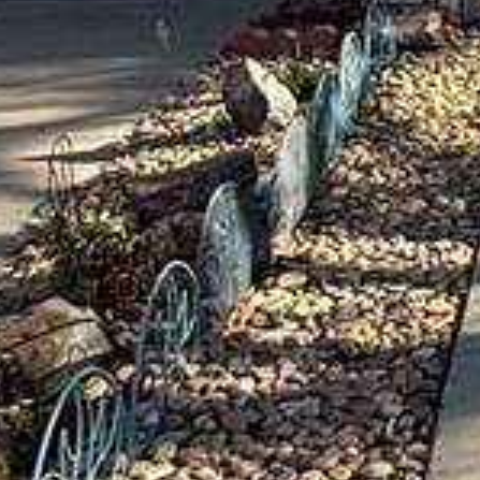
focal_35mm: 106
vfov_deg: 15.6
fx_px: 1663
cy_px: -155
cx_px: 1269
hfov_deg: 12.0
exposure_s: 1/574
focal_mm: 2.22
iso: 64
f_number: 2.2
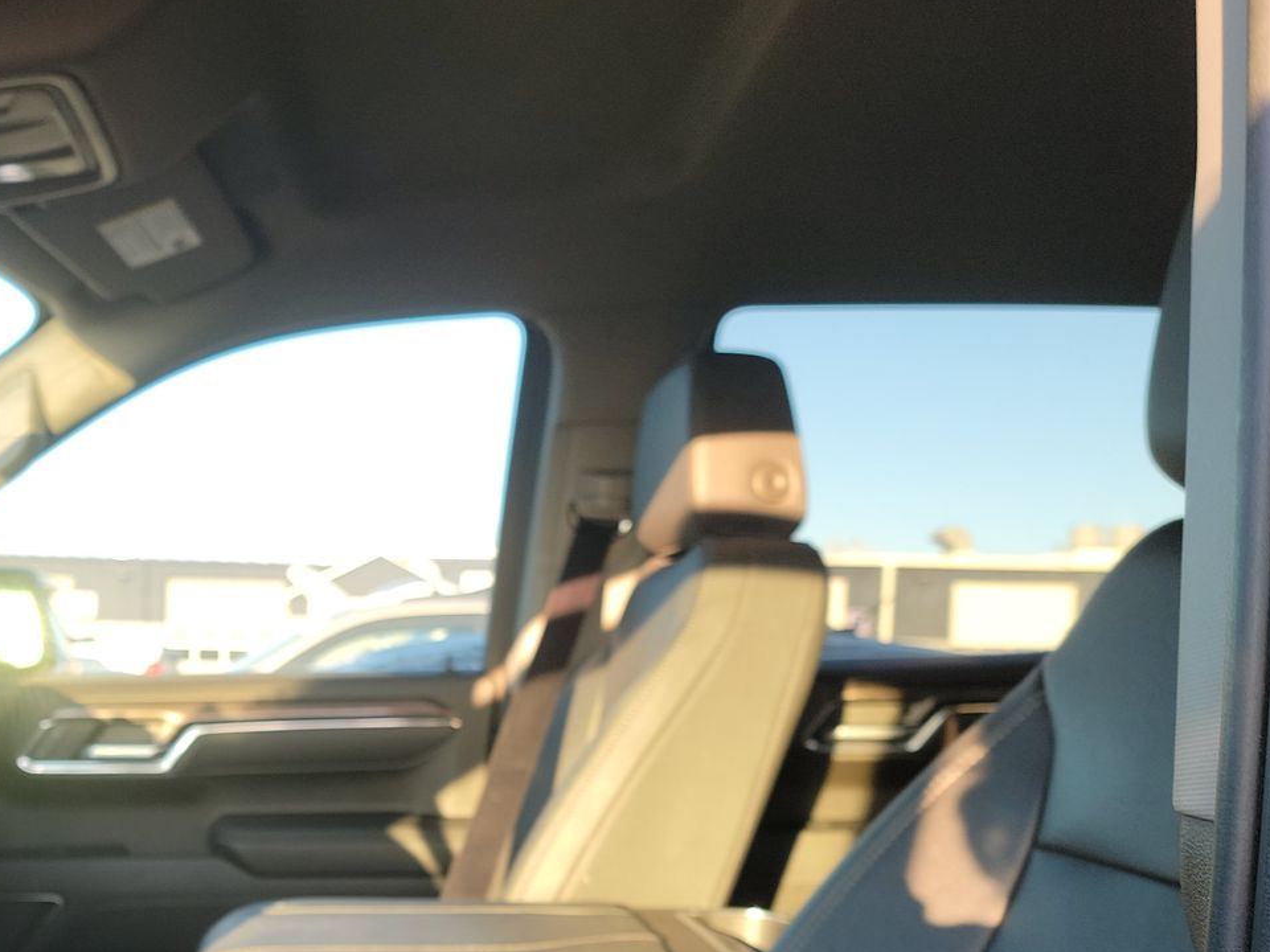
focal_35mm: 40
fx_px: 1468
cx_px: 303
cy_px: 777
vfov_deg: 34.7
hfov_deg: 45.0
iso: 55
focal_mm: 6.7
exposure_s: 1/59
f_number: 1.8
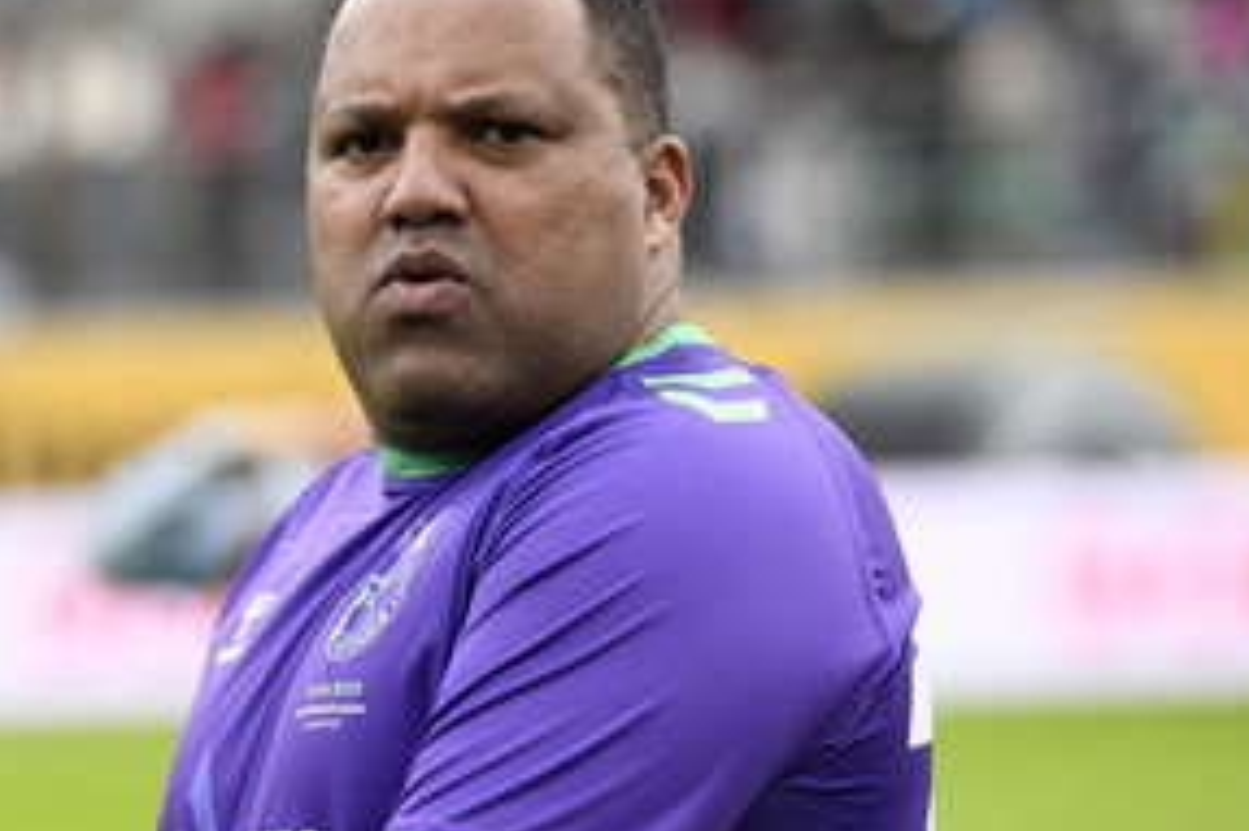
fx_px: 10887
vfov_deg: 4.4
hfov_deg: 6.6
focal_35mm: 314
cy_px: 452
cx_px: 477
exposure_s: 1/1600
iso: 1000
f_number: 5
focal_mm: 200
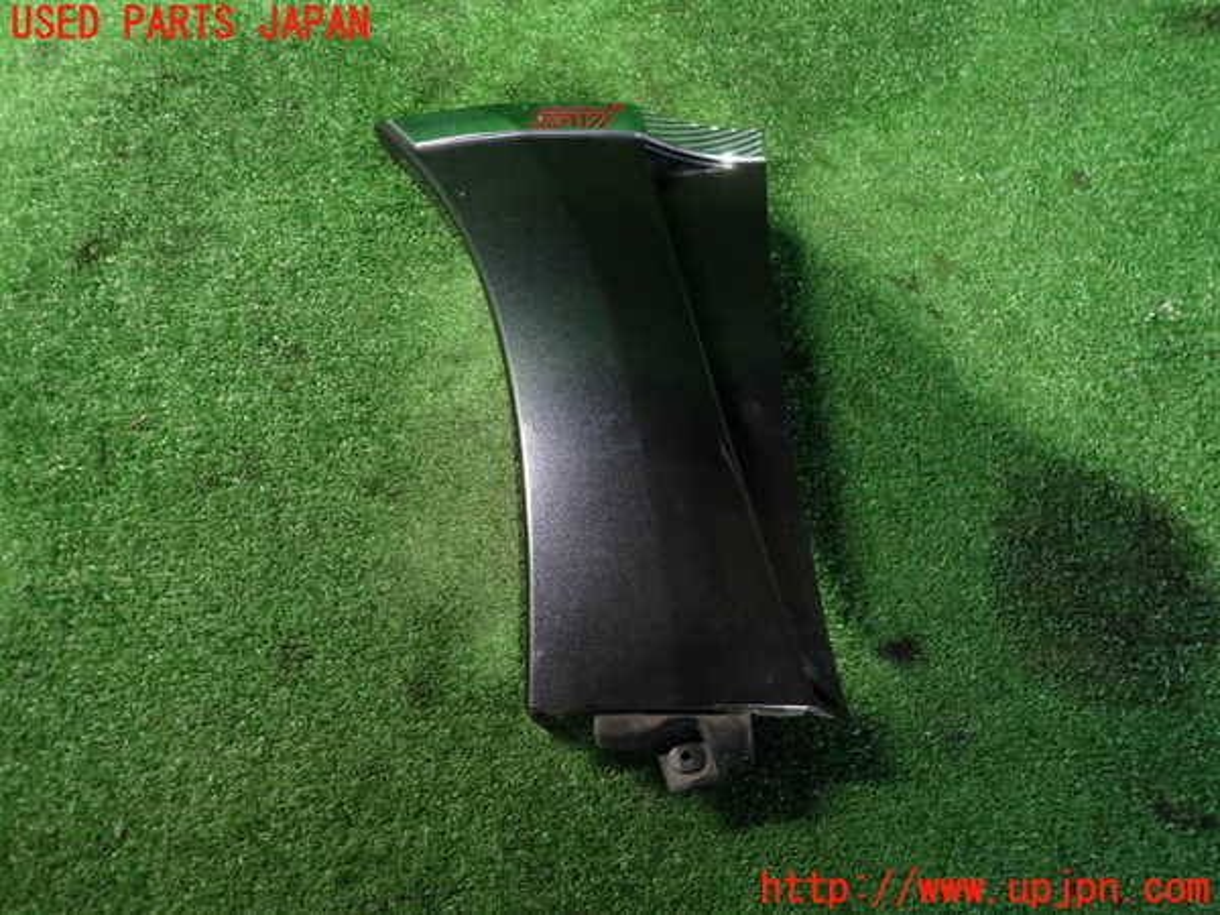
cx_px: 610
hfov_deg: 69.4
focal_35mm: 25
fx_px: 881
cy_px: 458
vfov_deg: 54.9
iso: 500
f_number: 2
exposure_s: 1/30
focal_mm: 4.5
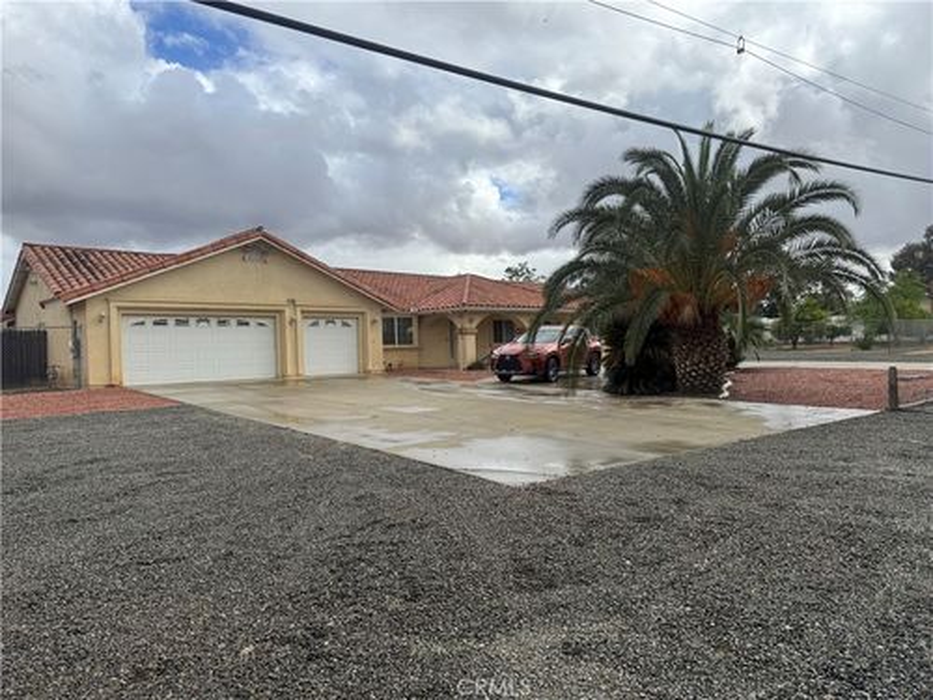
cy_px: 350
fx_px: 647
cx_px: 466
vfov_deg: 56.8
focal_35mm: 24
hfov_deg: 71.6
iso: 80
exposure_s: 1/4608
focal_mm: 6.76
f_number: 1.78
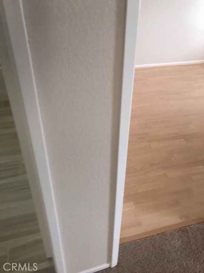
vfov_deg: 63.4
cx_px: 102
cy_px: 136
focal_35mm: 28
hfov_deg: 49.7
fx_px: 220
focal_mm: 3.99
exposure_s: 1/30
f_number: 1.8
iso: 32
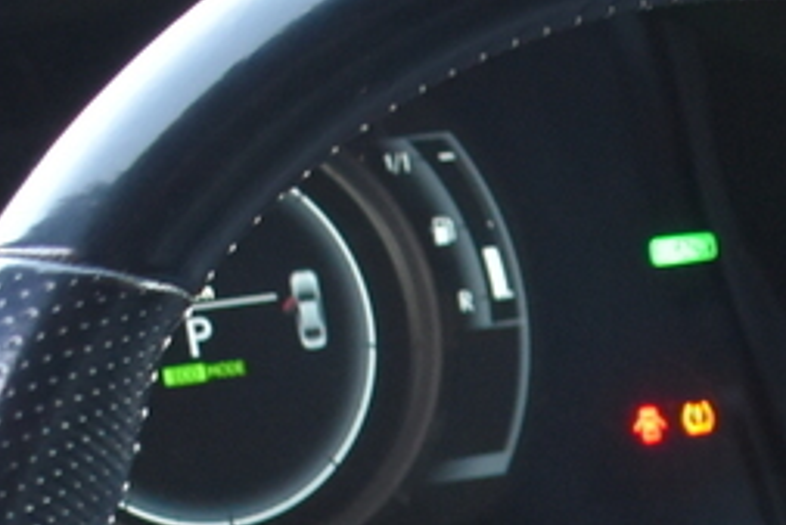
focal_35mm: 173
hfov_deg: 11.2
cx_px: 1302
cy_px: 1267
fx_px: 3779
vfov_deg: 7.4
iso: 800
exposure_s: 1/60
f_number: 3.5
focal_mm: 18
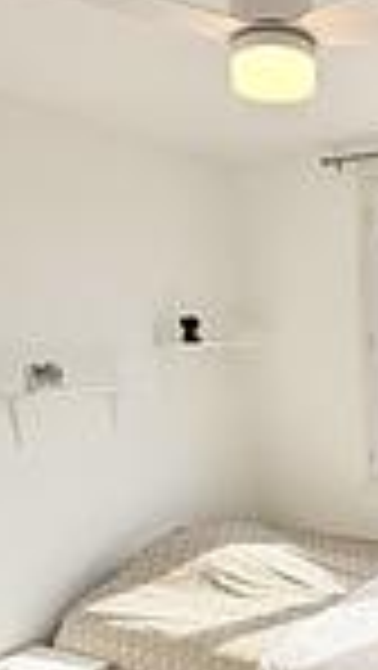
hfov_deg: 27.5
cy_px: 612
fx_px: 729
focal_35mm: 41
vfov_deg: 44.6
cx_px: 369
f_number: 2.2
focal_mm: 2.22
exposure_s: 1/433
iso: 64
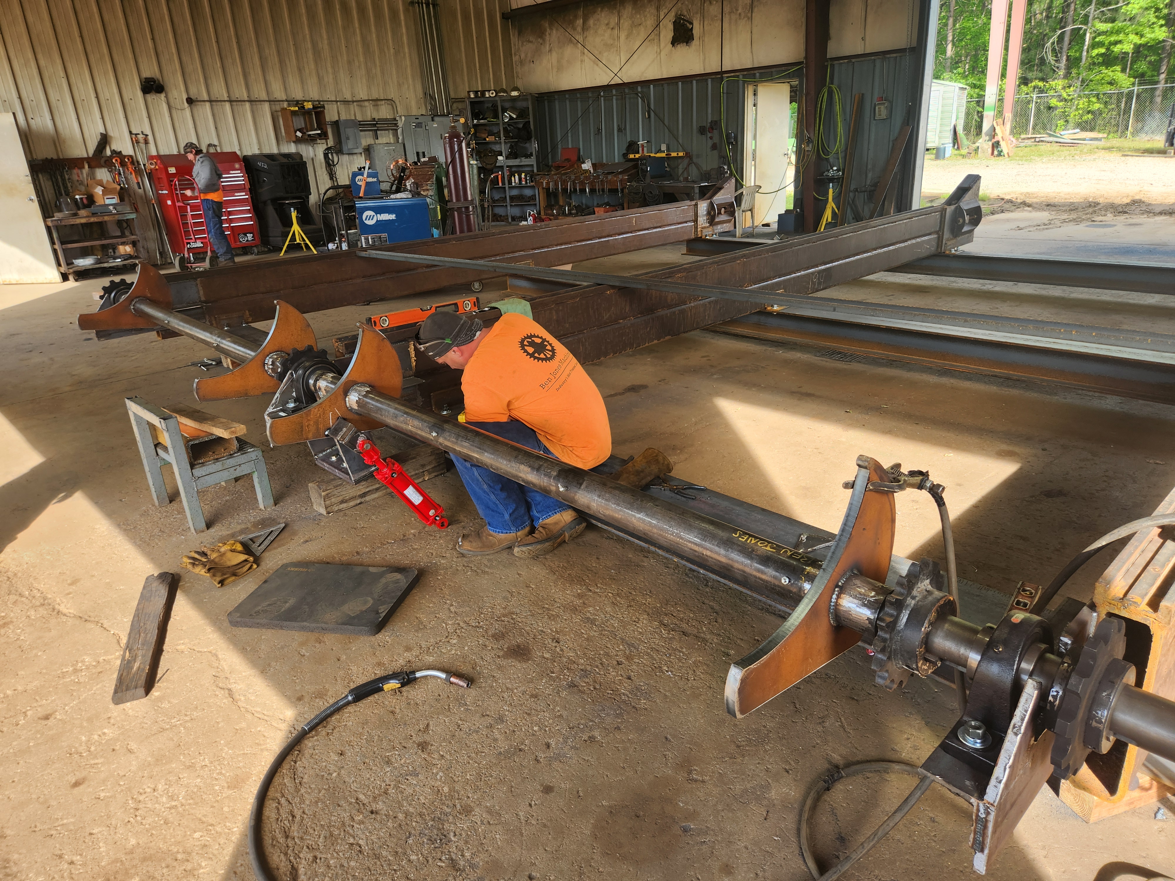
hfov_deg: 73.9
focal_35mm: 23
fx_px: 781
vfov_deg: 58.9
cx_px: 588
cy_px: 440
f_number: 1.8
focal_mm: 5.4
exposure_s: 1/180
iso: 25
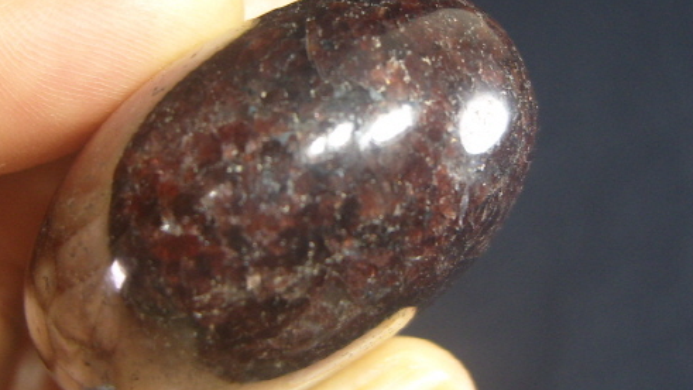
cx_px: 344
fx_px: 717
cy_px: 143
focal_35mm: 39
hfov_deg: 51.6
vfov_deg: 30.3
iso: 80
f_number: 2.8
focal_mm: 7.4
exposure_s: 1/90
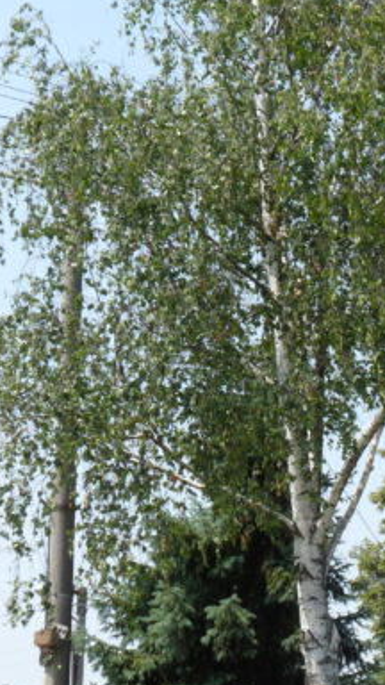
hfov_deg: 9.5
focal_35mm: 125
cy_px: 351
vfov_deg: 17.2
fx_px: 2269
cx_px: 499
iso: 100
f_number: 5.6
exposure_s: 1/320
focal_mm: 7.6
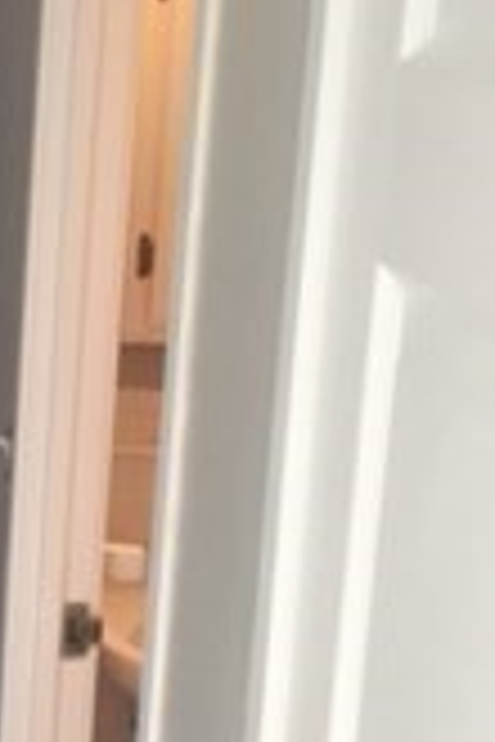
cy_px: 427
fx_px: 1815
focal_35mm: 88
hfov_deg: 14.3
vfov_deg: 23.1
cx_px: -302
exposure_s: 1/30
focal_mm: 4.15
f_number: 2.2
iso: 64
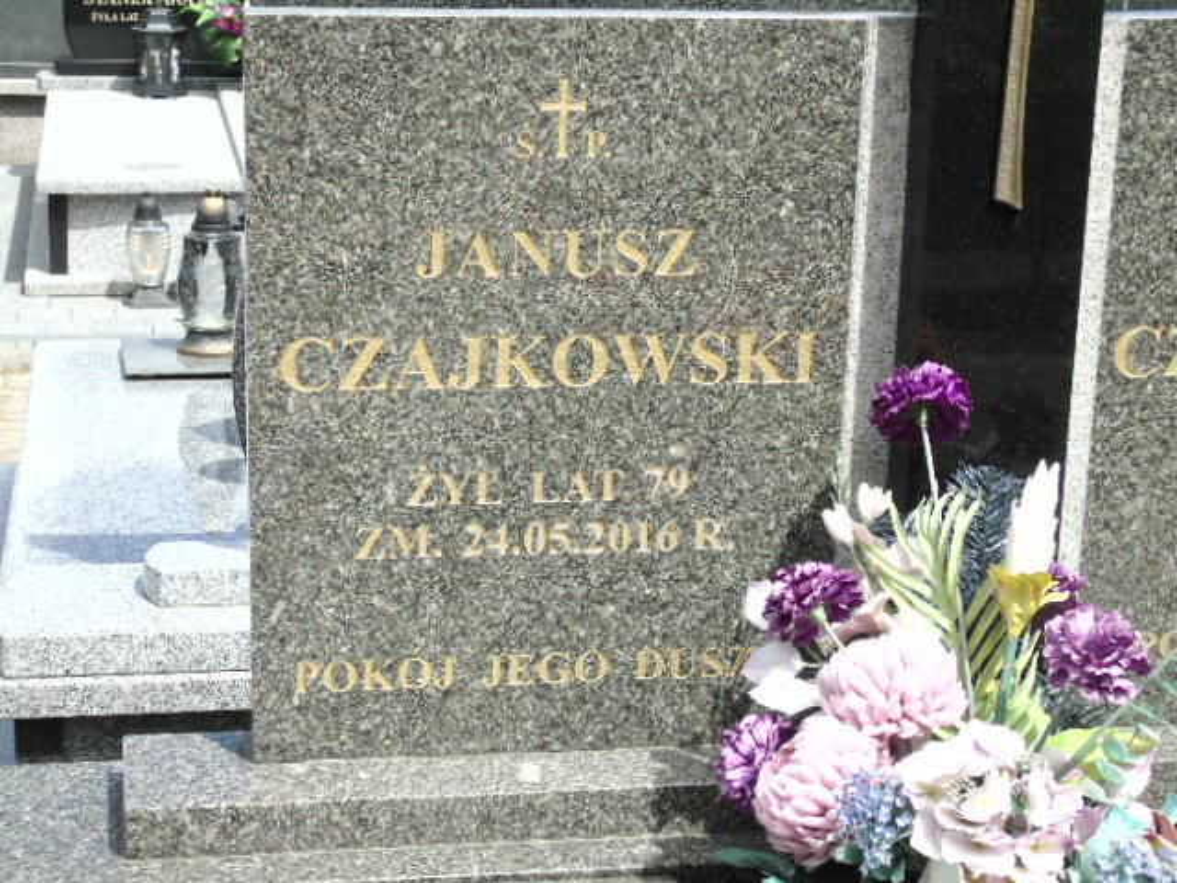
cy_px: 442
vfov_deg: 20.7
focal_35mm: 71
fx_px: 2414
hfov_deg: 27.4
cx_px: 588
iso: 80
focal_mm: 13
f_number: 4.7
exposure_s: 1/500
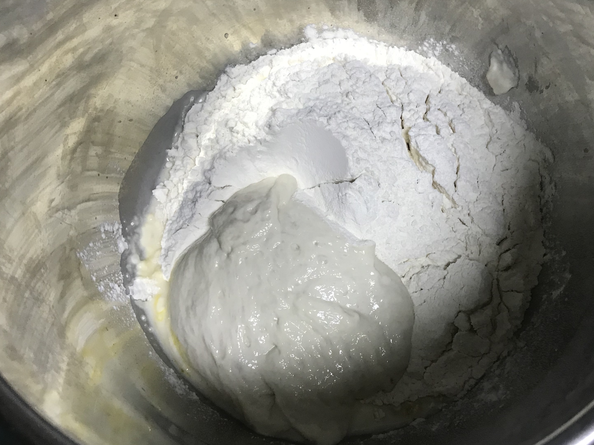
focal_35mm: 39
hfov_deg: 47.7
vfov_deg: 36.8
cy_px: 210
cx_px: 336
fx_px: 669
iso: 40
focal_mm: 3.99
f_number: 1.8
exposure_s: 1/25
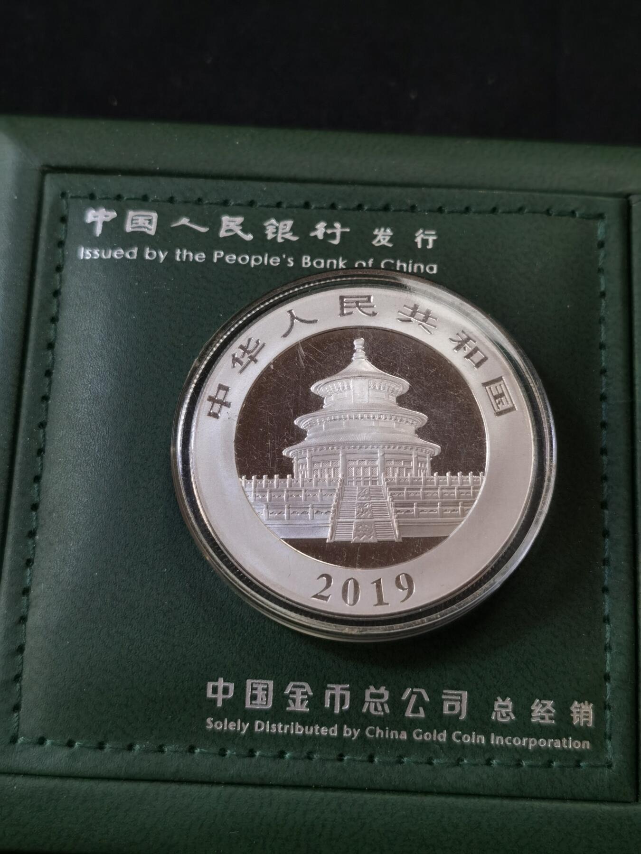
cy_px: 427
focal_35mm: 56
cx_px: 320
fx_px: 1383
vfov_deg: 34.3
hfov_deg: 26.1
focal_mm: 5.56
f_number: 1.6
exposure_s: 1/195
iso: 50
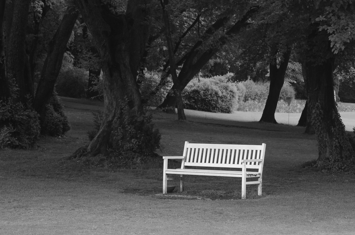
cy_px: 94
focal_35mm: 103
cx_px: 204
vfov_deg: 13.3
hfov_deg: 19.9
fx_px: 1010
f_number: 6.3
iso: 200
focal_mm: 55
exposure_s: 1/100
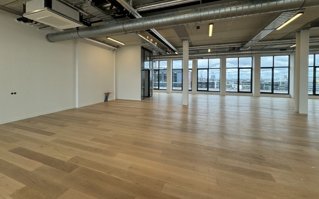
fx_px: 130
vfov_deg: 74.0
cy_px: 80
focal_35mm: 15
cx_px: 161
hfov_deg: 101.5
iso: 40
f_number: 2.2
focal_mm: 2.22
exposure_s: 1/178
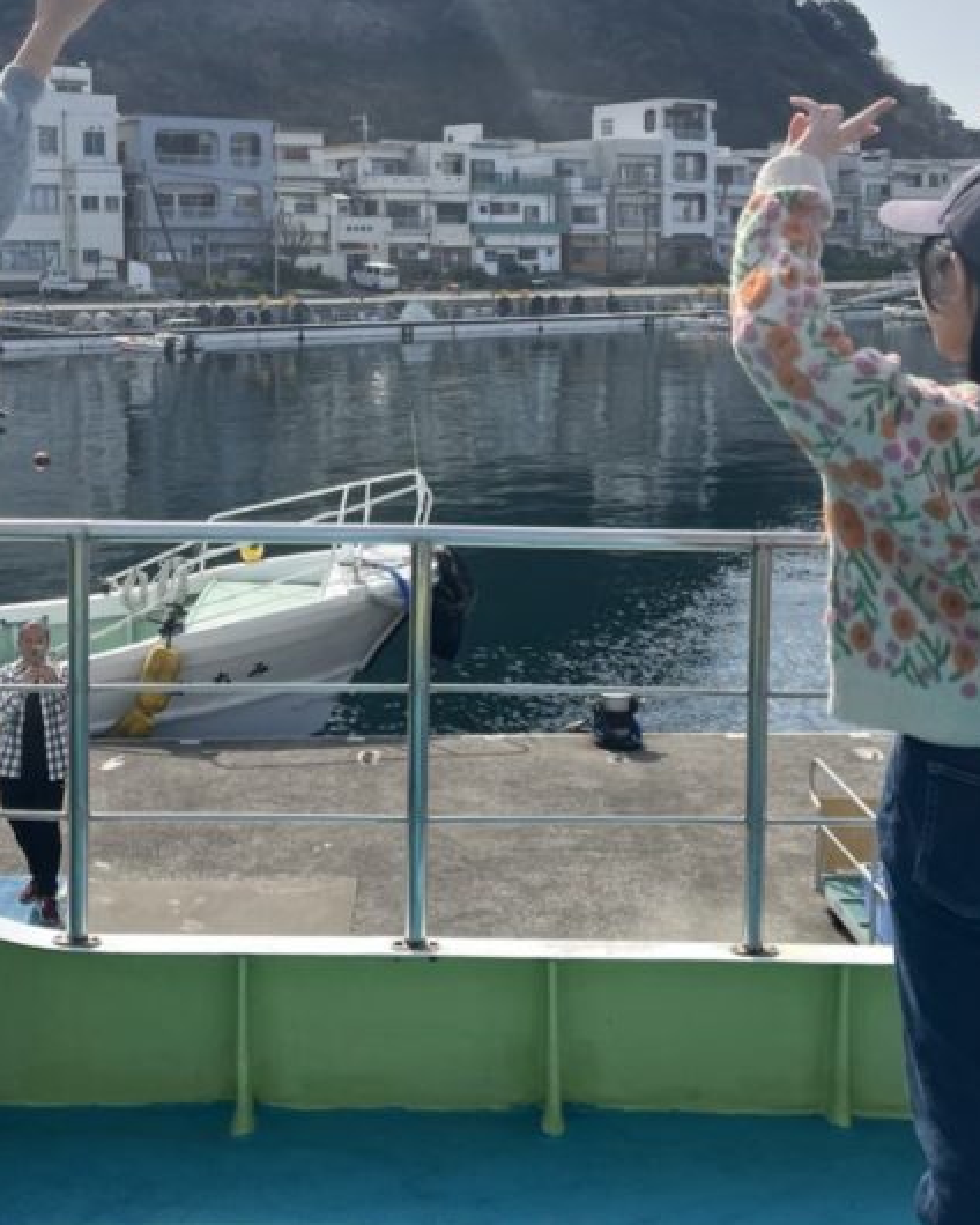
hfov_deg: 30.8
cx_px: 458
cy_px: 400
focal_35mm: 49
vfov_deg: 37.6
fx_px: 1777
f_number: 1.6
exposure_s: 1/4854
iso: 50
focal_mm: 5.1
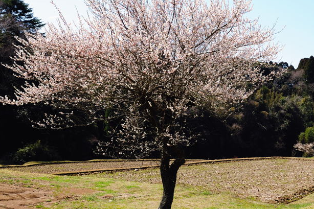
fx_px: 523
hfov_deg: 32.9
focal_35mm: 60
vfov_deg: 22.6
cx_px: 230
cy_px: 93
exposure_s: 1/250
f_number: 10
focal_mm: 36
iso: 200
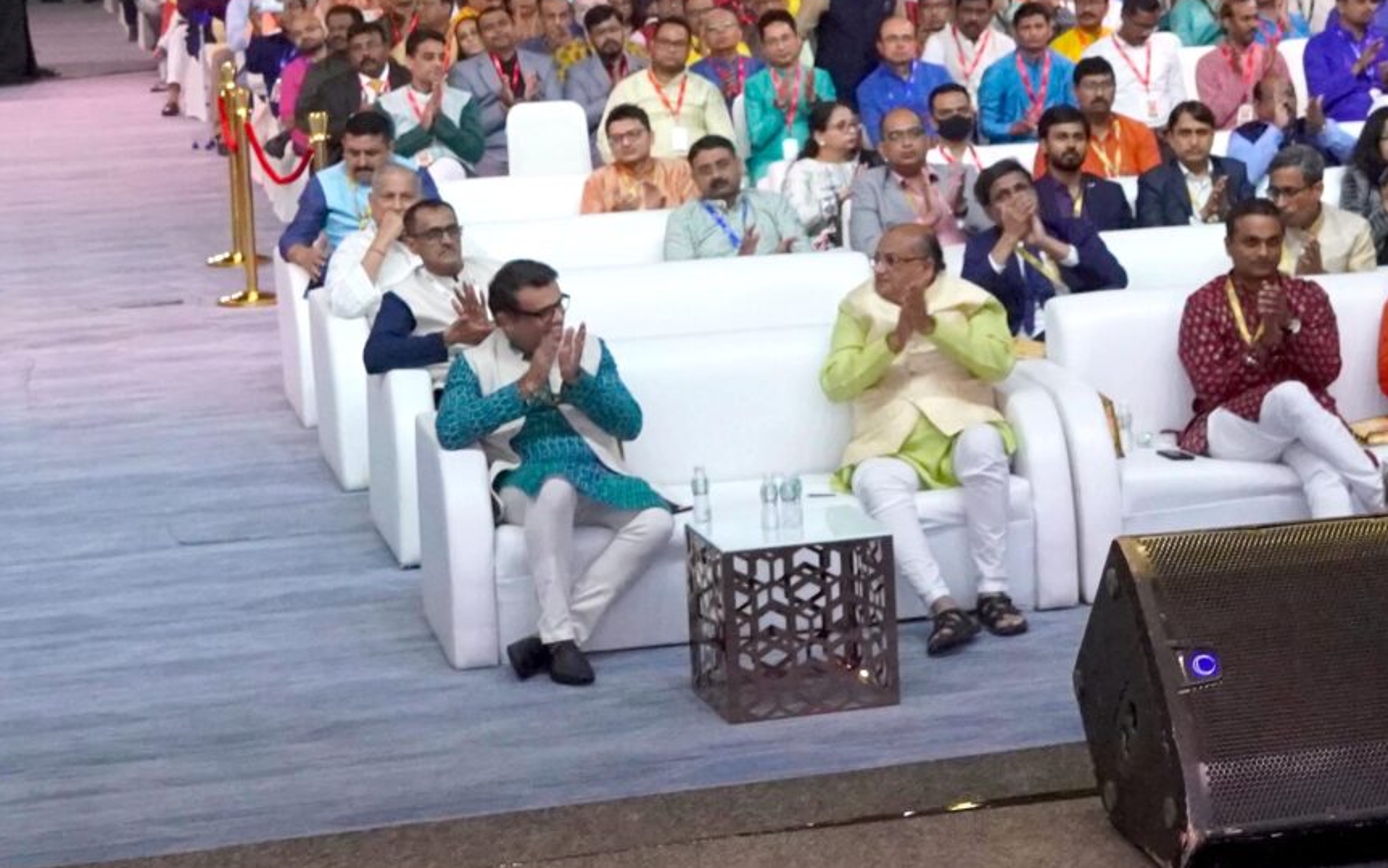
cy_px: 118
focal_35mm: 114
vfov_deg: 11.5
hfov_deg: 17.8
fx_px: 4294
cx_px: 1454
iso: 2000
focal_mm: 25
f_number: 5.6
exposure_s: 1/125
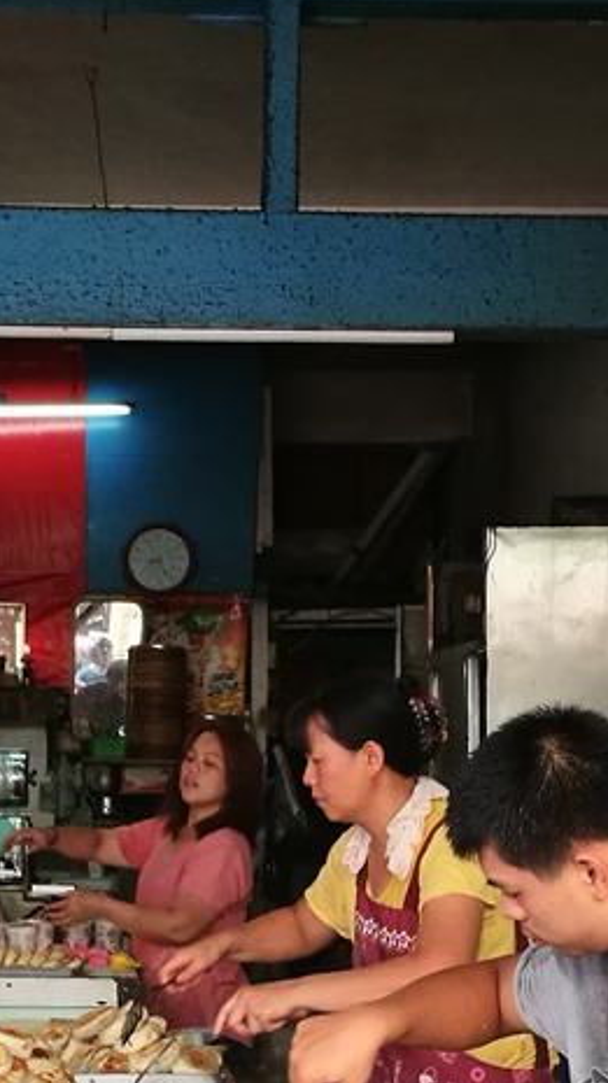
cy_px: 734
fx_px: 2325
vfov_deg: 26.1
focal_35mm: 81
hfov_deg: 14.9
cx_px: 196
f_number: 2.2
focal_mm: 4.5
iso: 125
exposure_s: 1/60
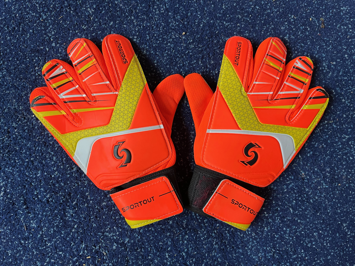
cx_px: 178
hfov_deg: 67.3
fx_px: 267
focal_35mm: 26
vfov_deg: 53.1
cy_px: 133
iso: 125
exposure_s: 1/60
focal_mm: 5.1
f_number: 1.6
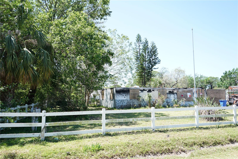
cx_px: 119
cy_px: 80
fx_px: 185
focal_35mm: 28
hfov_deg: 65.5
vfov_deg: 46.4
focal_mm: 28
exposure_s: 1/160
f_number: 5
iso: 100
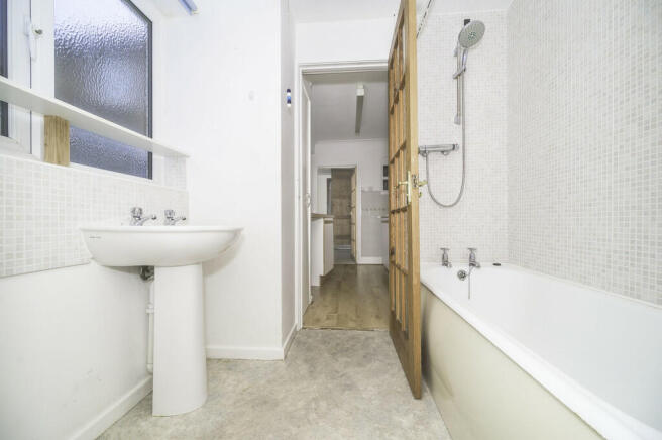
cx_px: 331
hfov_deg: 104.3
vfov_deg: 81.1
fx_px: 257
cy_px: 220
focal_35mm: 14
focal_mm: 14
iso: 400
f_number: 6.3
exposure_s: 1/125
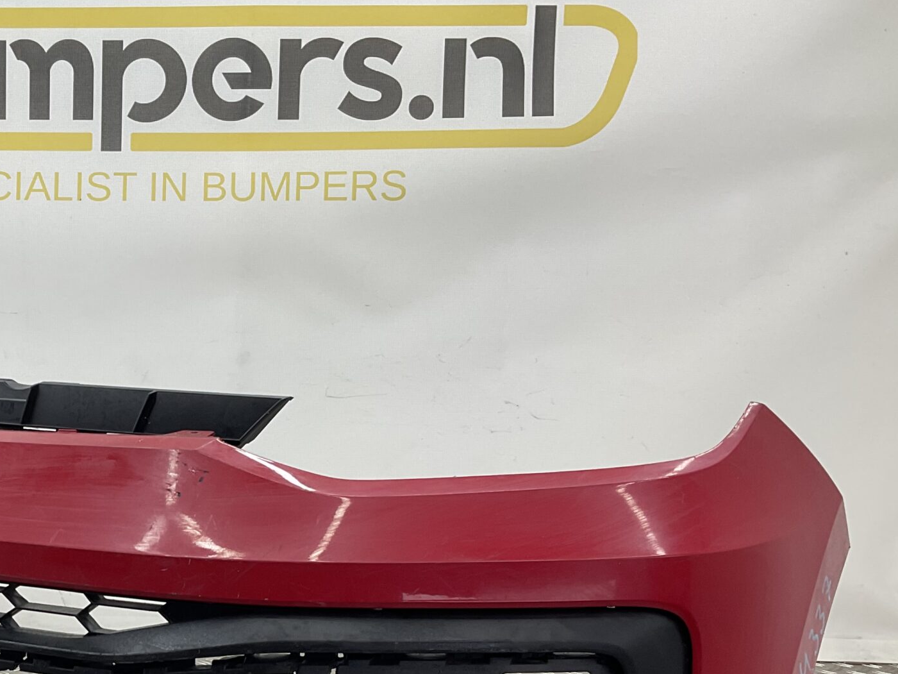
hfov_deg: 34.4
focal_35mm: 53
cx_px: 114
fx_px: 1375
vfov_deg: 27.0
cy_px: 541
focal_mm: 3
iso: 25
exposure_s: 1/100
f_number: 1.8
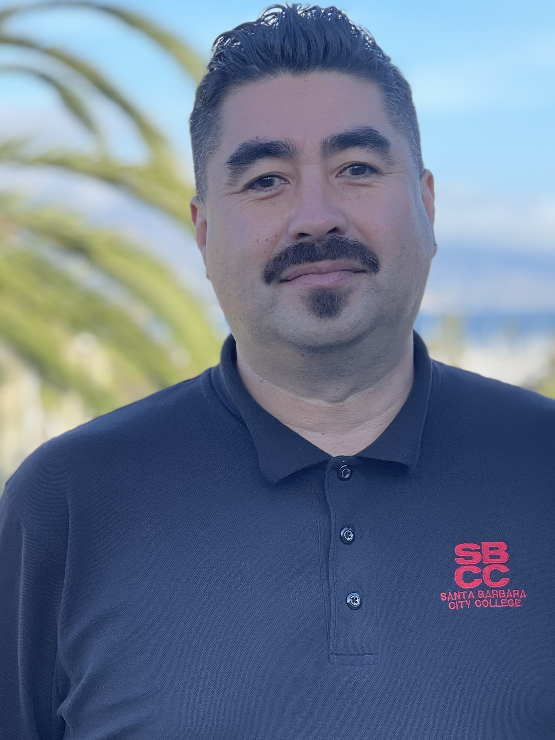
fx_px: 2502
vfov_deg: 16.8
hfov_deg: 12.7
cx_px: 341
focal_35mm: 117
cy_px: 519
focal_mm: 7.5
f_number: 2.2
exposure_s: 1/197
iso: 20
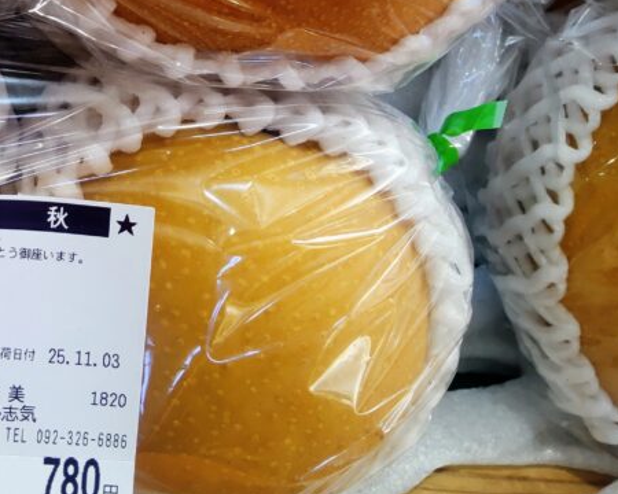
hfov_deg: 34.4
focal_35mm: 50
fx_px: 915
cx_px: 19
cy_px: 5
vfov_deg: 28.5
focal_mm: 3.43
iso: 81
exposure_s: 1/60
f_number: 2
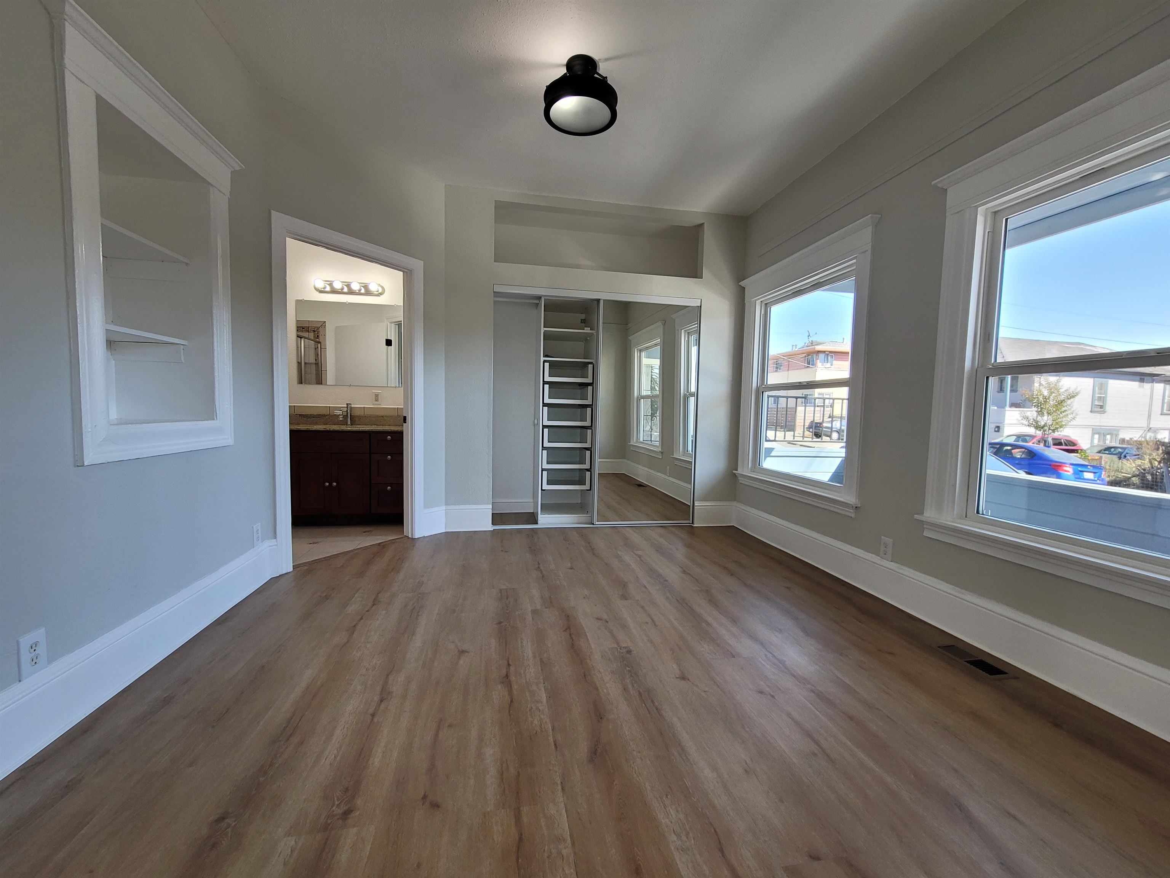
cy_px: 439
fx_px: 439
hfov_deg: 106.2
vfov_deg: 89.9
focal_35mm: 13
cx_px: 585
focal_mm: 2.2
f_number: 2.2
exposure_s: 1/120
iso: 100
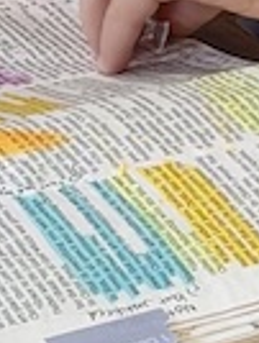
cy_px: 60
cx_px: 528
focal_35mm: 381
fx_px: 3789
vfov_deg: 5.2
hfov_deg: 3.9
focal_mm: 6.76
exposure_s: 1/120
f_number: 1.78
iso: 80
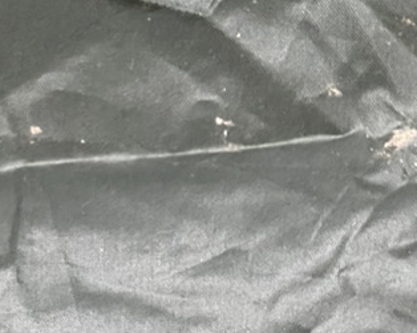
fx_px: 1197
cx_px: 335
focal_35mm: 97
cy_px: -29
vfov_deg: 15.5
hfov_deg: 19.6
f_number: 1.8
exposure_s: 1/50
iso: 500
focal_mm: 4.25
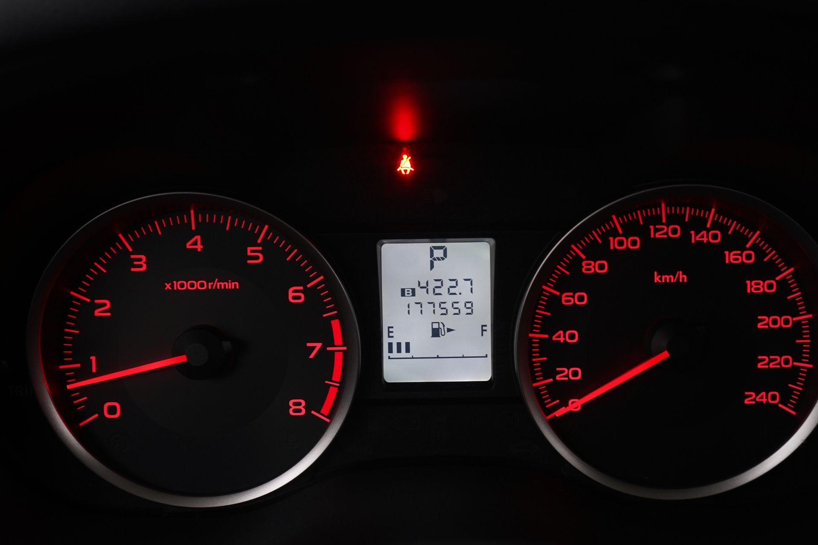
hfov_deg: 36.2
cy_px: 311
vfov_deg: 24.6
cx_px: 432
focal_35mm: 55
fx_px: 1250
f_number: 5
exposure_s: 1/10
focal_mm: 42
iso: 800
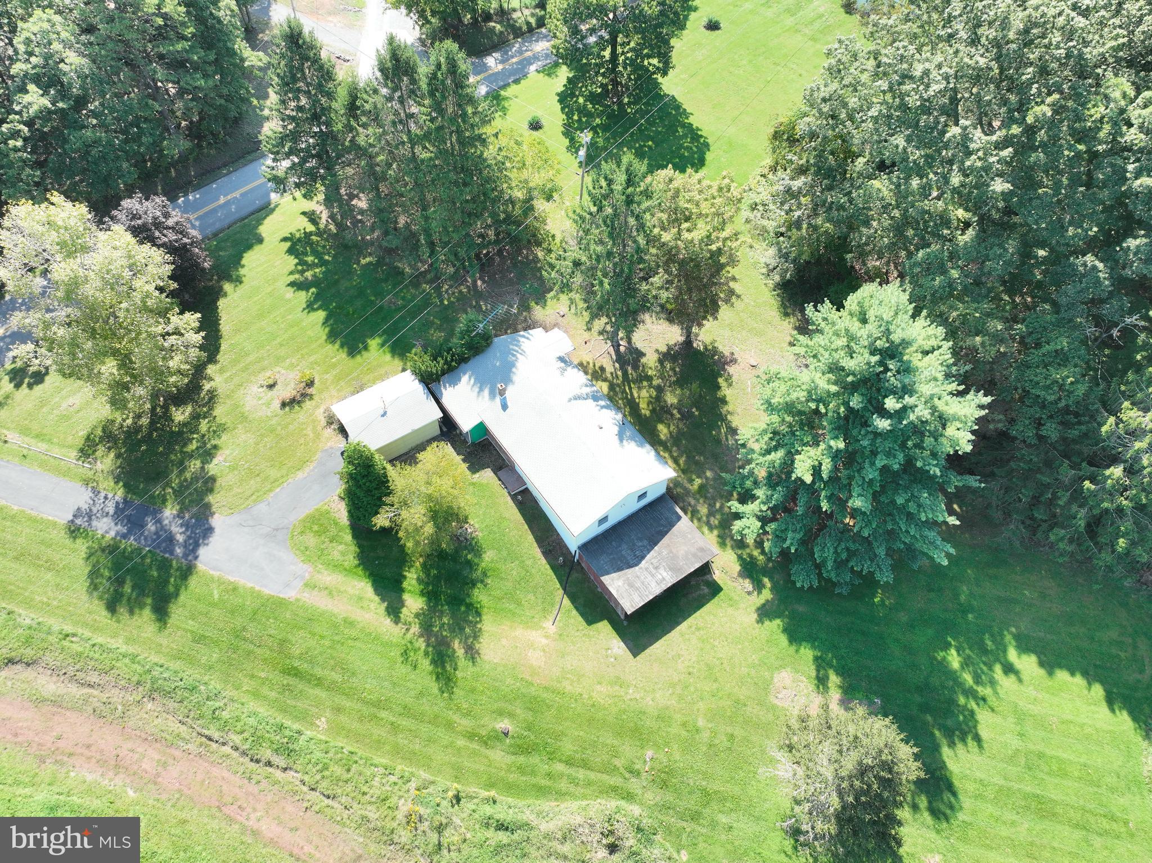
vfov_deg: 56.8
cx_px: 576
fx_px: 798
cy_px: 432
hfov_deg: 71.6
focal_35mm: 24
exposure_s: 1/500
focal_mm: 12.29
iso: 230
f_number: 2.8
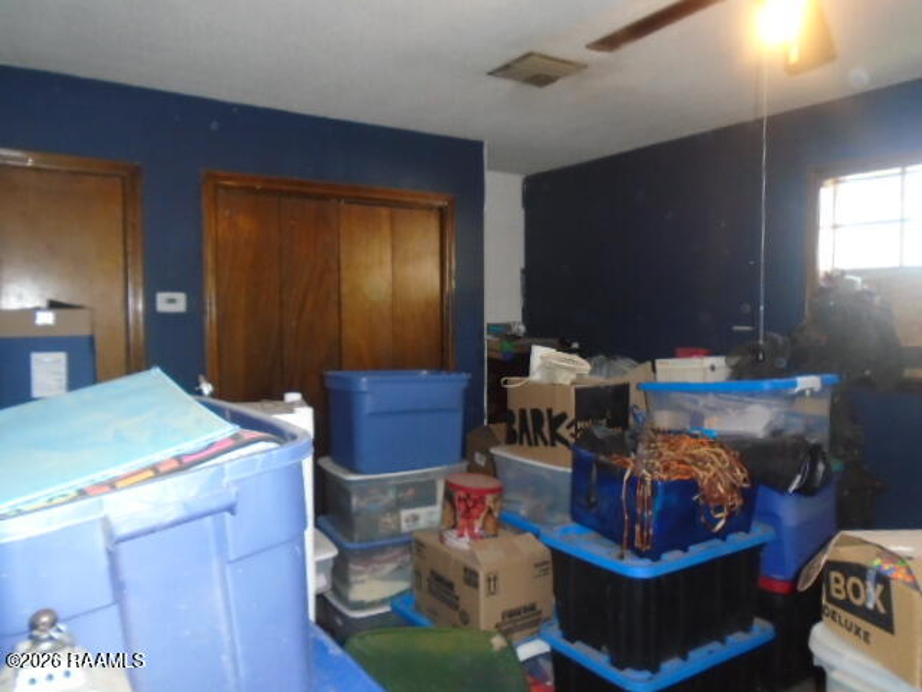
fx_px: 693
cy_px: 346
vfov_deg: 53.1
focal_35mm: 26
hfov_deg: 67.3
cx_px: 461
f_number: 3.2
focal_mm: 4.6
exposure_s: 1/30
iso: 400
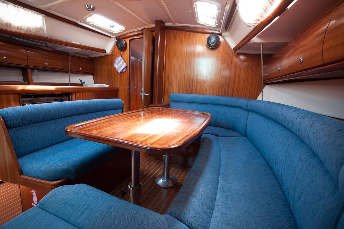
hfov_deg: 93.3
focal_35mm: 17
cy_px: 114
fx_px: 162
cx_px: 172
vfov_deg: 70.4
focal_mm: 17
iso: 800
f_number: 8
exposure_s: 1/25
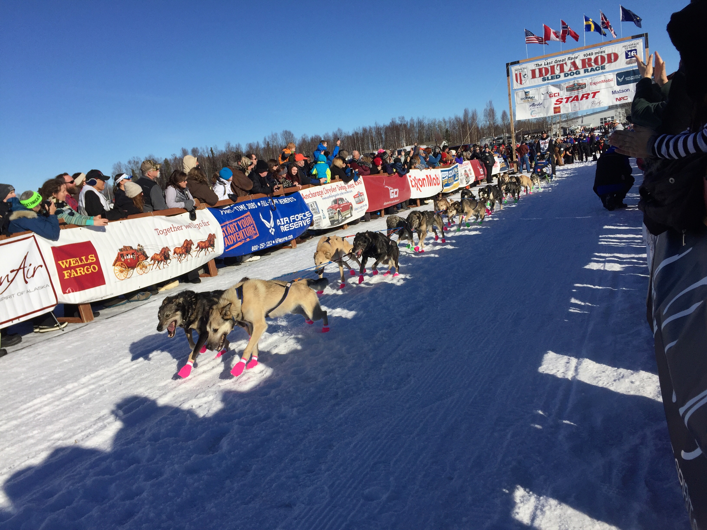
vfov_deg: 48.2
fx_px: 592
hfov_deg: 61.7
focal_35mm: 29
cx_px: 354
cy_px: 265
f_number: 2.2
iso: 32
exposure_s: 1/4405
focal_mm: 4.15
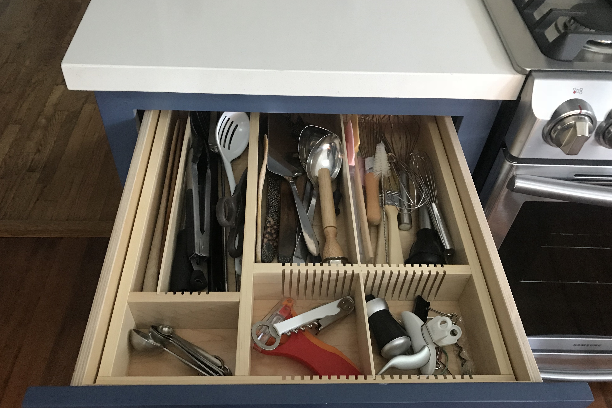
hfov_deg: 61.9
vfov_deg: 43.6
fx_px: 510
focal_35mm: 30
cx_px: 302
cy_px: 217
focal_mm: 3.99
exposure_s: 1/11
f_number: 1.8
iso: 100
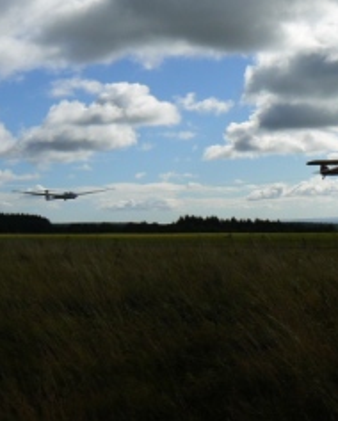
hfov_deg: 23.7
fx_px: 799
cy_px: 171
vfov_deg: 29.5
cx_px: 235
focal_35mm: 64
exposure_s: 1/800
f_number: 8
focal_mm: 6
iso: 80
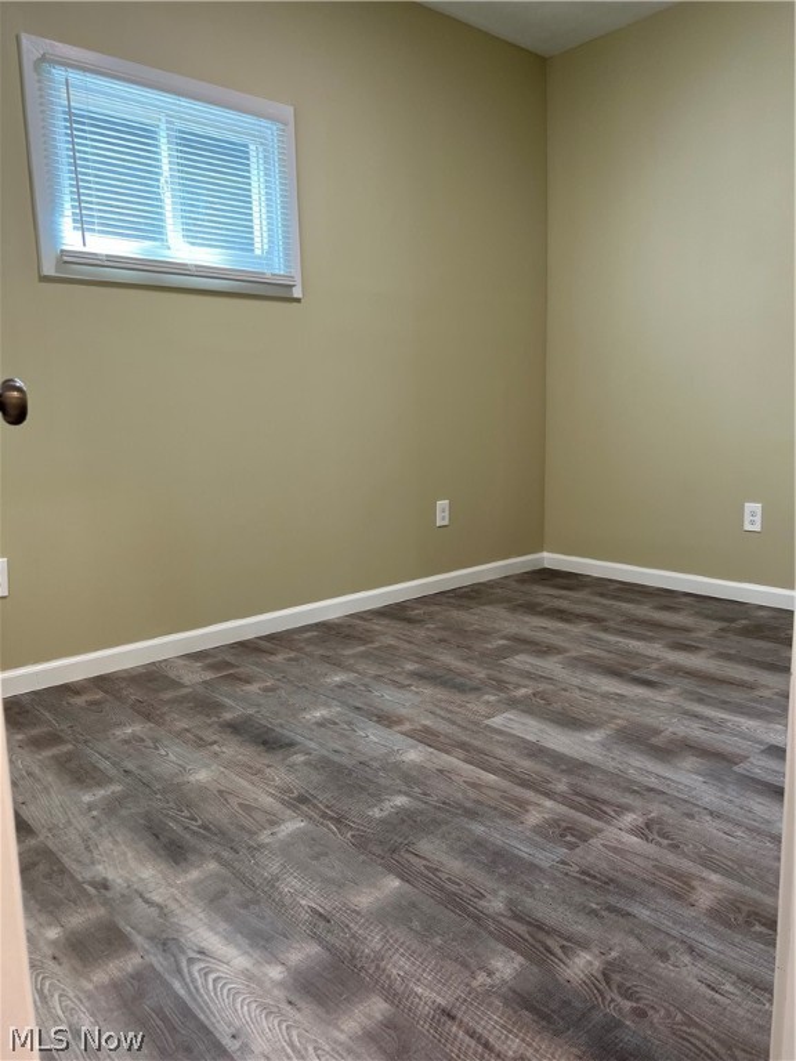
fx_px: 797
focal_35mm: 26
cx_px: 398
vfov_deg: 67.3
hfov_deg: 53.1
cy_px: 530
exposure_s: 1/60
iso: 64
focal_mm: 5.7
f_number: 1.5
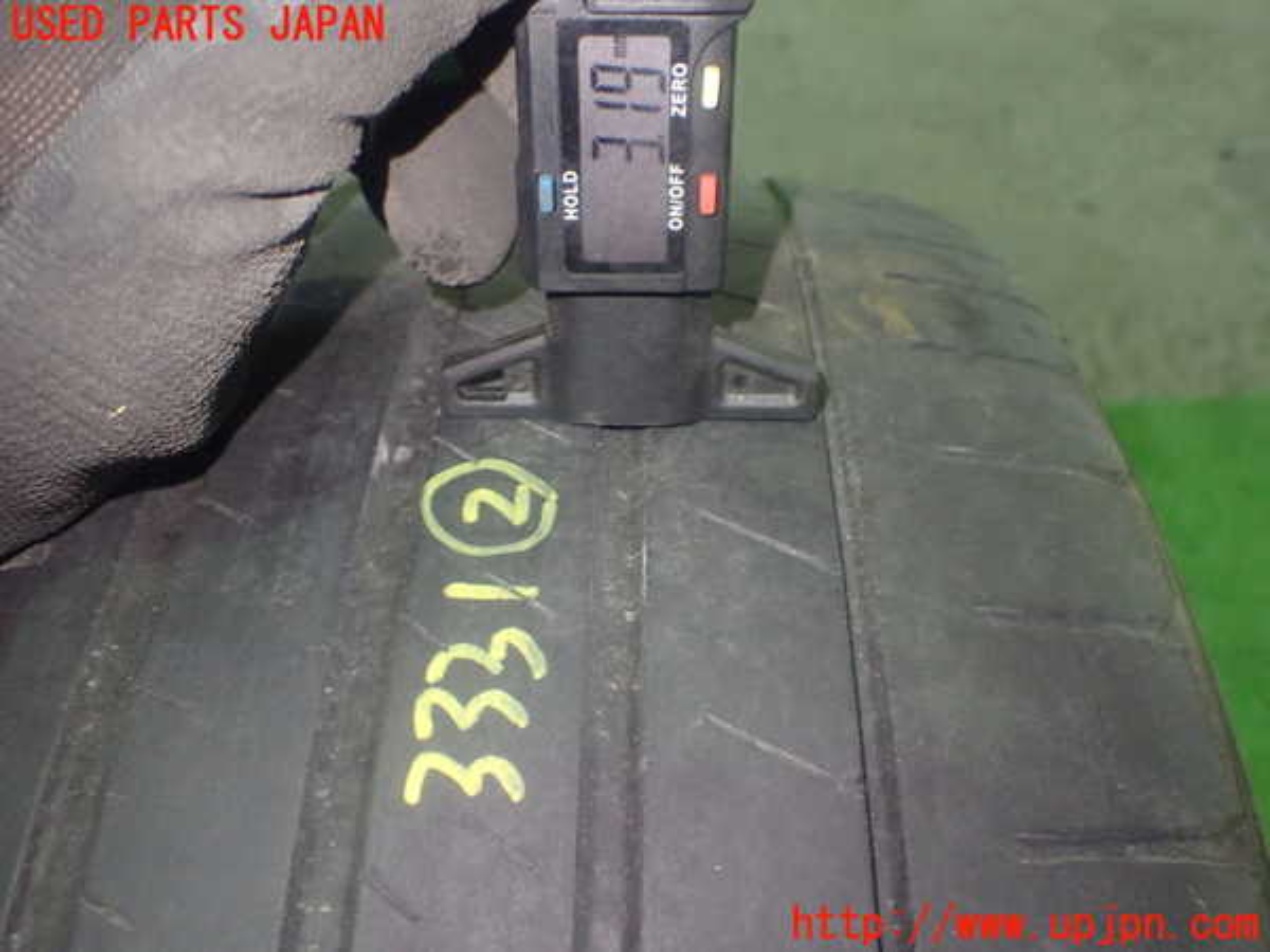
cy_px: 476
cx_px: 635
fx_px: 1174
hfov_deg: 56.8
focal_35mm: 32
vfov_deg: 44.2
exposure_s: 1/30
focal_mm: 5.79
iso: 800
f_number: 2.4
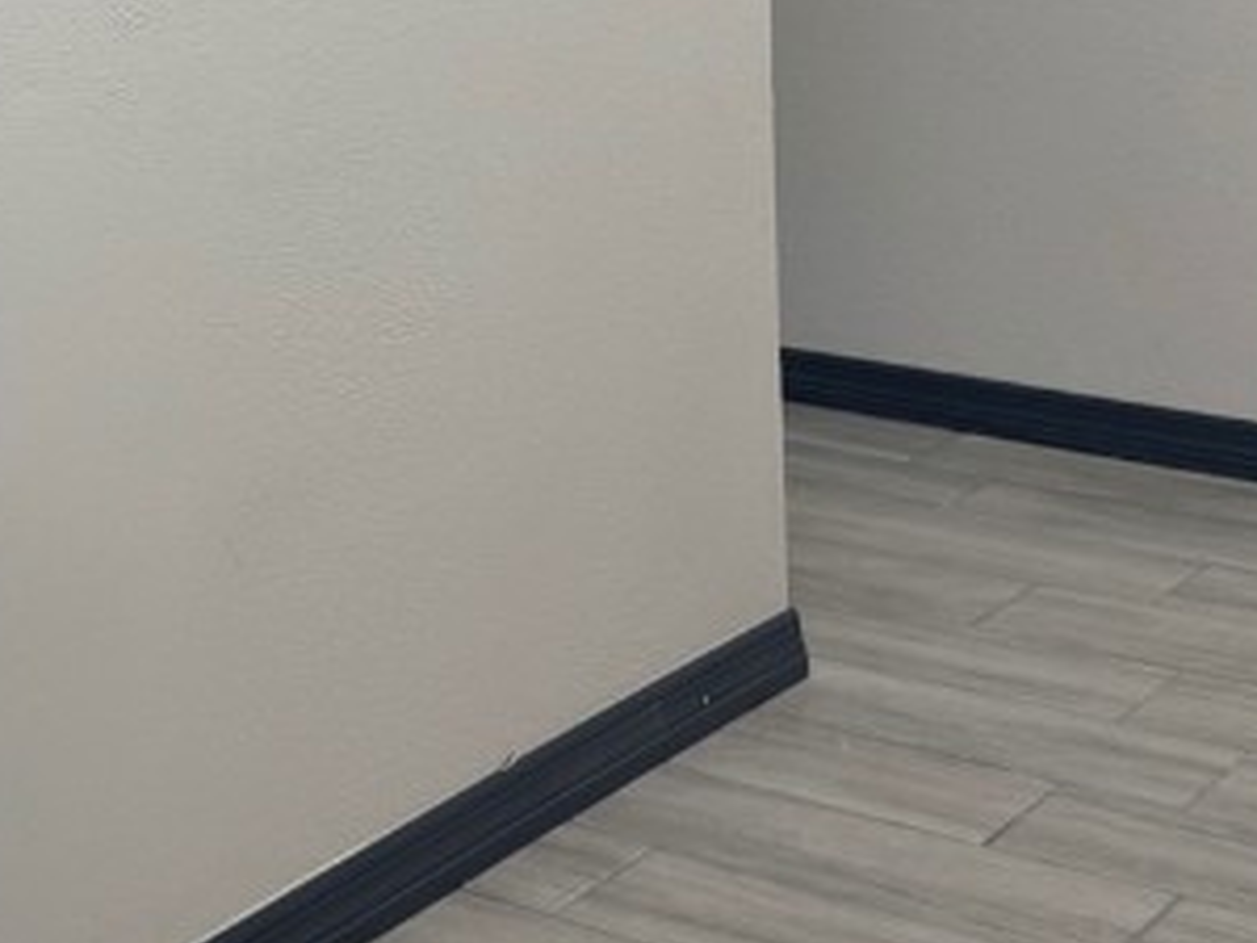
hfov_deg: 23.3
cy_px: -293
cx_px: 172
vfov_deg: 16.9
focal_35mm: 82
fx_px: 2978
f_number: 1.78
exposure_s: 1/128
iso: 50
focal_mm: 6.76
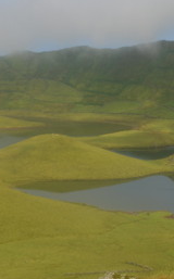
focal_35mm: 107
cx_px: 98
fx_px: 814
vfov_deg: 19.5
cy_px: 113
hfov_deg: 12.2
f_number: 8
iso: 100
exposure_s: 1/250
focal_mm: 36
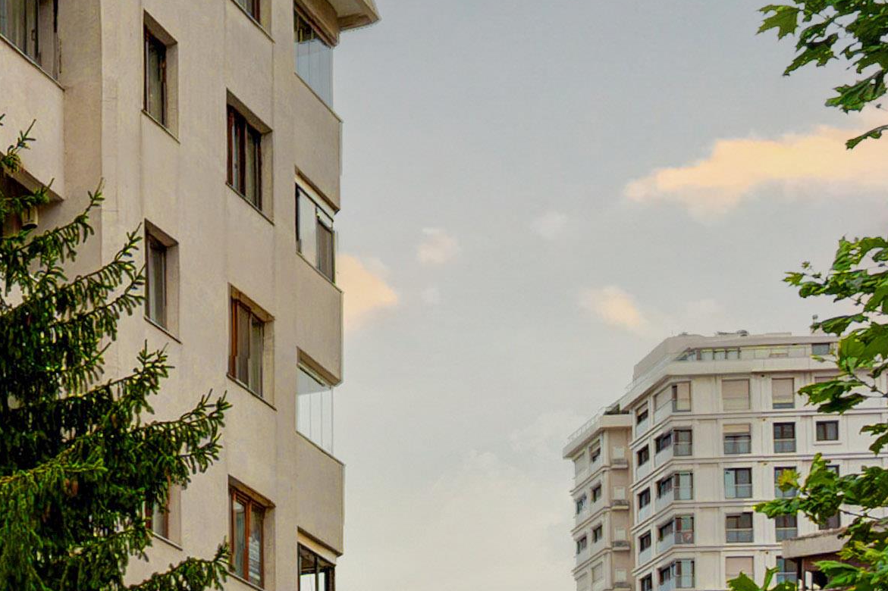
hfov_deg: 18.1
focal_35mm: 82
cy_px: 306
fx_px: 2022
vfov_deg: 16.6
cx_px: -823
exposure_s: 1/160
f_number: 6.3
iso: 250
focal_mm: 16
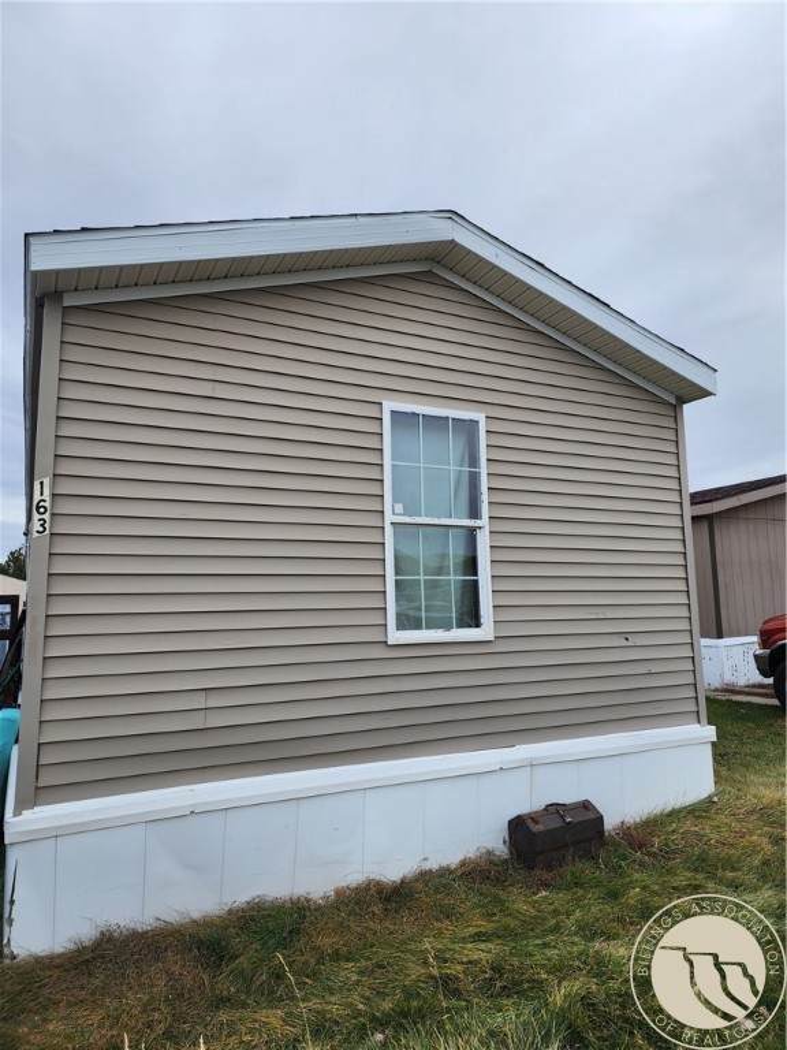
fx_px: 697
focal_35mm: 23
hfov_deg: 58.9
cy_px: 525
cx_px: 394
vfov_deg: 73.9
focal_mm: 6.4
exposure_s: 1/239
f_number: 1.8
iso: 12
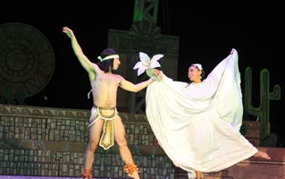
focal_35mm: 100
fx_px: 777
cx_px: 168
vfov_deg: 13.1
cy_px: 90
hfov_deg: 20.8
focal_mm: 70
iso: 1000
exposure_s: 1/125
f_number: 2.8
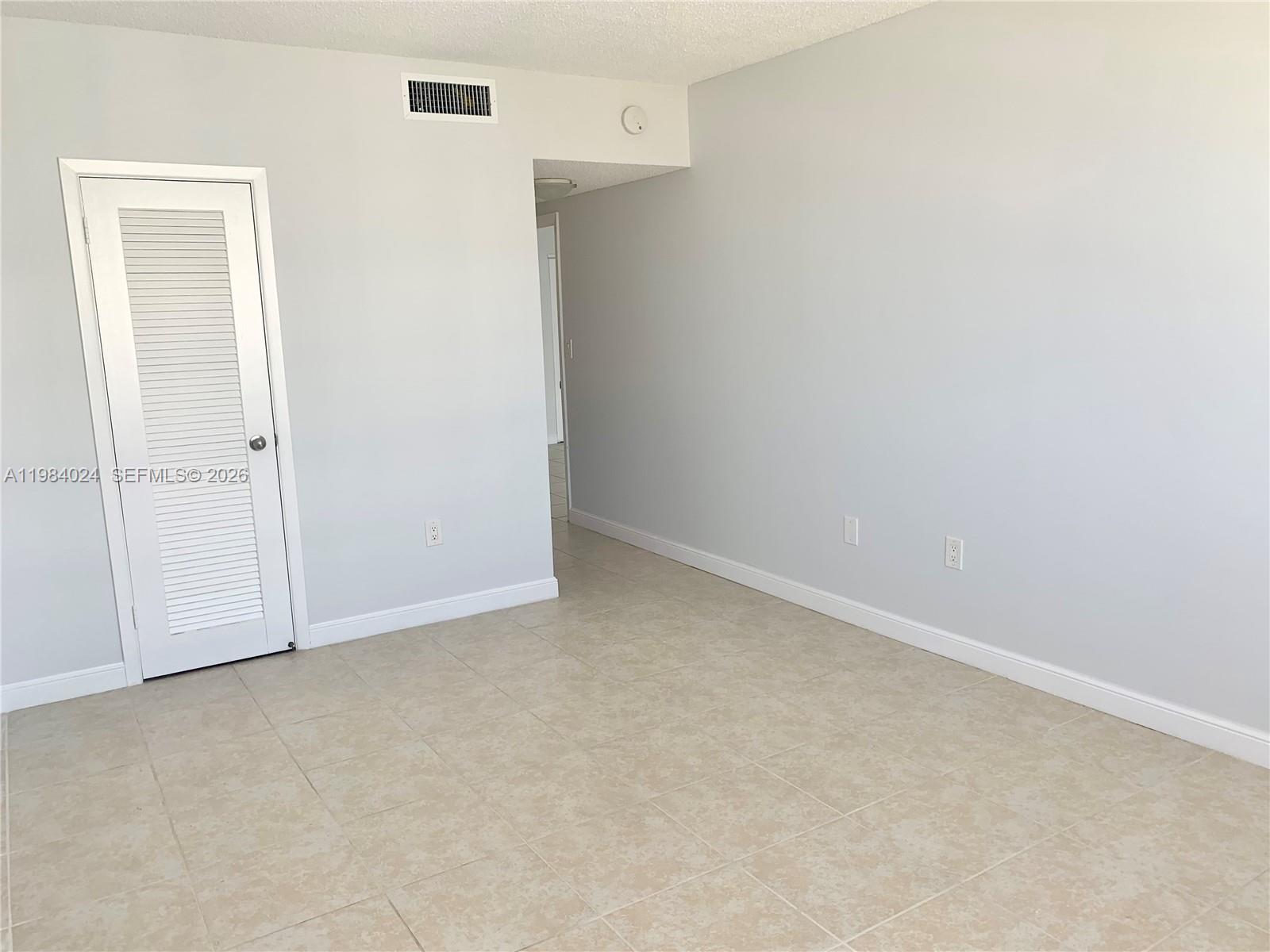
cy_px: 476
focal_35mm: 26
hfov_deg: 67.3
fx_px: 954
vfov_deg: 53.1
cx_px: 635
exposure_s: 1/137
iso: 25
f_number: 1.8
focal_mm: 4.25
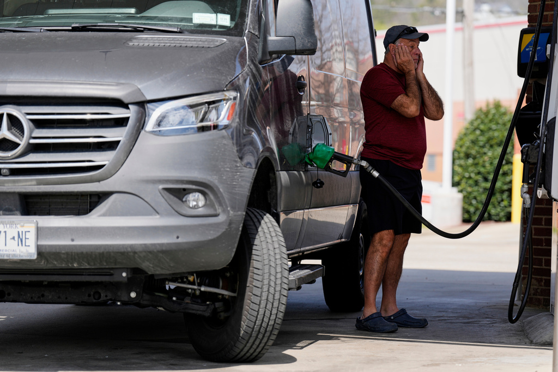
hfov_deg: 15.9
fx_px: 1999
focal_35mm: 129
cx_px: 279
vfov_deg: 10.6
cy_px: 186
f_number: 3.5
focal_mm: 129
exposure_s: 1/1250
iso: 160
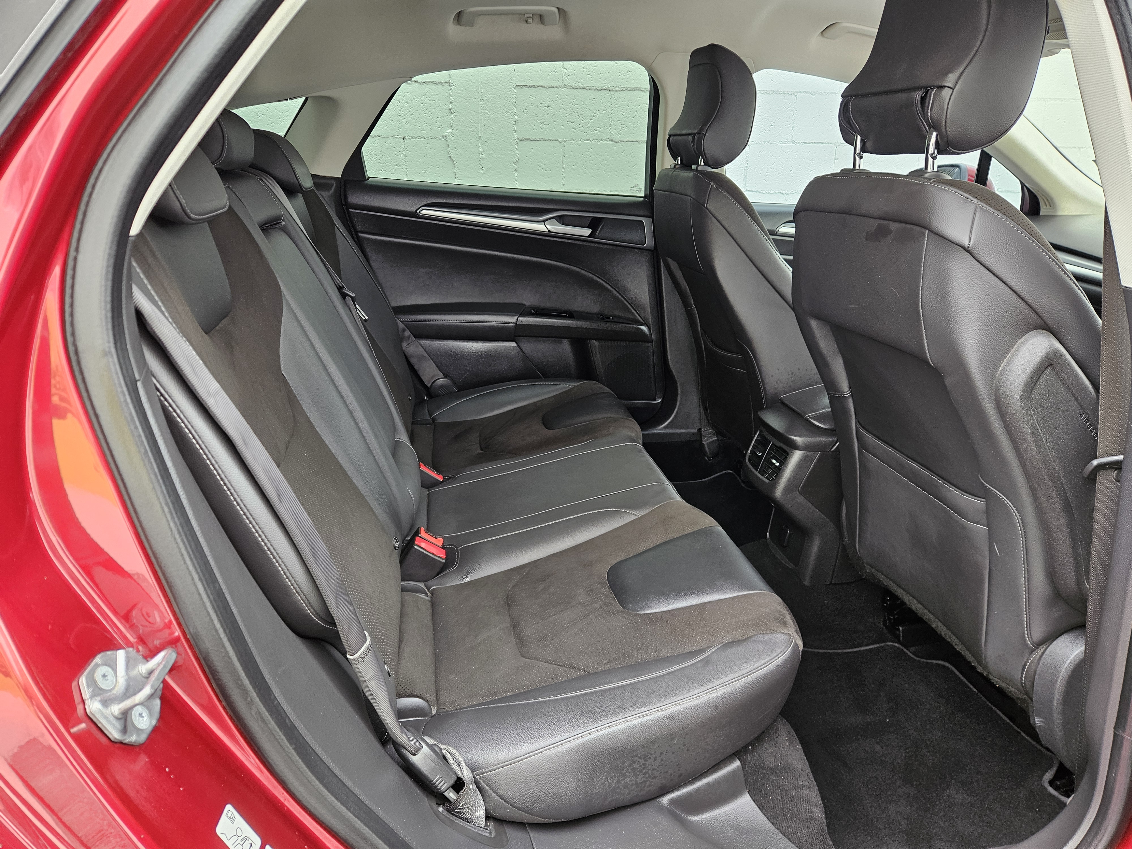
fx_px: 752
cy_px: 424
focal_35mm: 23
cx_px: 566
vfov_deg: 58.9
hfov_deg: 73.9
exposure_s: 1/180
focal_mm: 5.4
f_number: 1.8
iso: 200
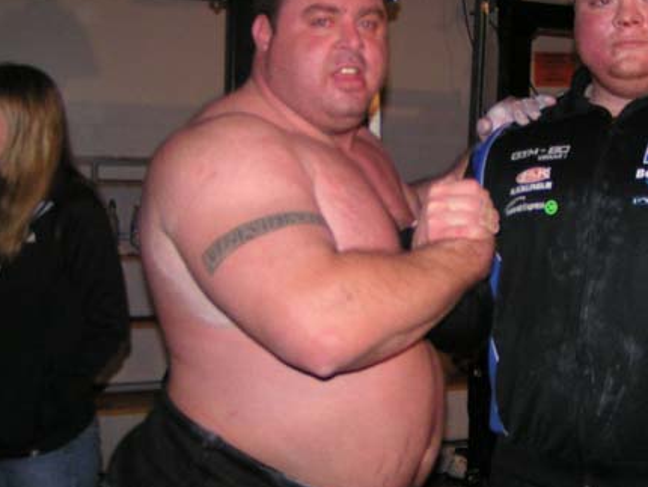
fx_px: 993
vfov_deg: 27.5
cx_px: 449
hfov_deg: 35.7
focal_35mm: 53
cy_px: 185
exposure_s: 1/40
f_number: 2.8
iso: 200
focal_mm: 5.8
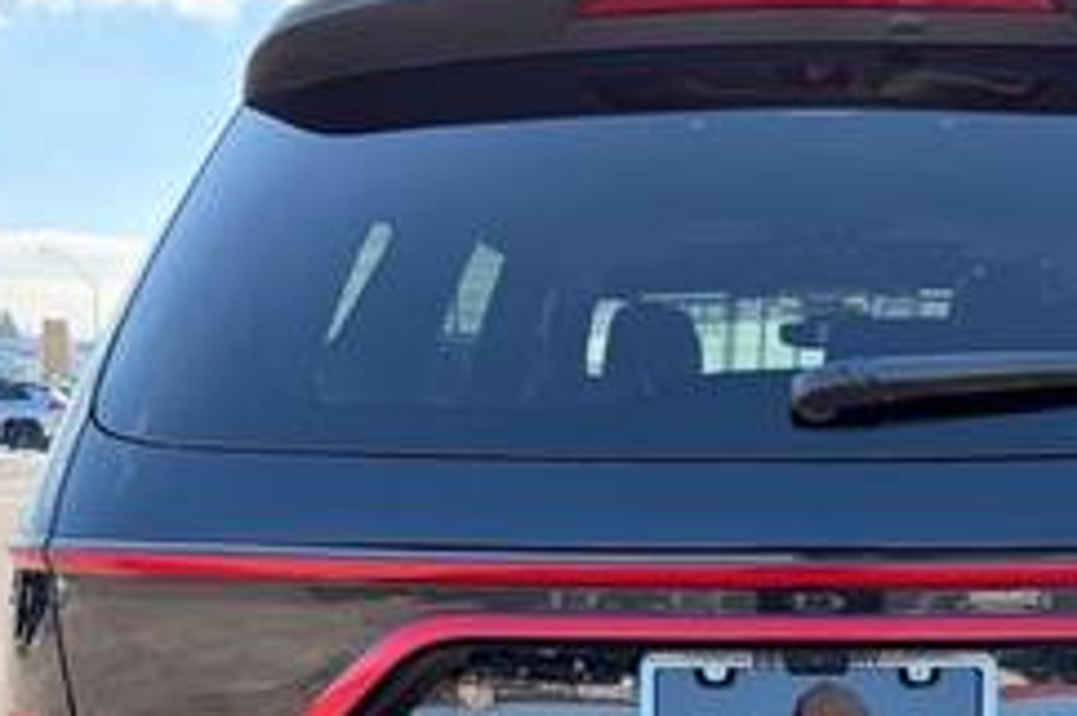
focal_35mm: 52
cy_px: 703
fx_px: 1555
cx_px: 774
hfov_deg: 37.5
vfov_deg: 24.8
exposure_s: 1/1005
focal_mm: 6.76
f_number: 1.78
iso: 100
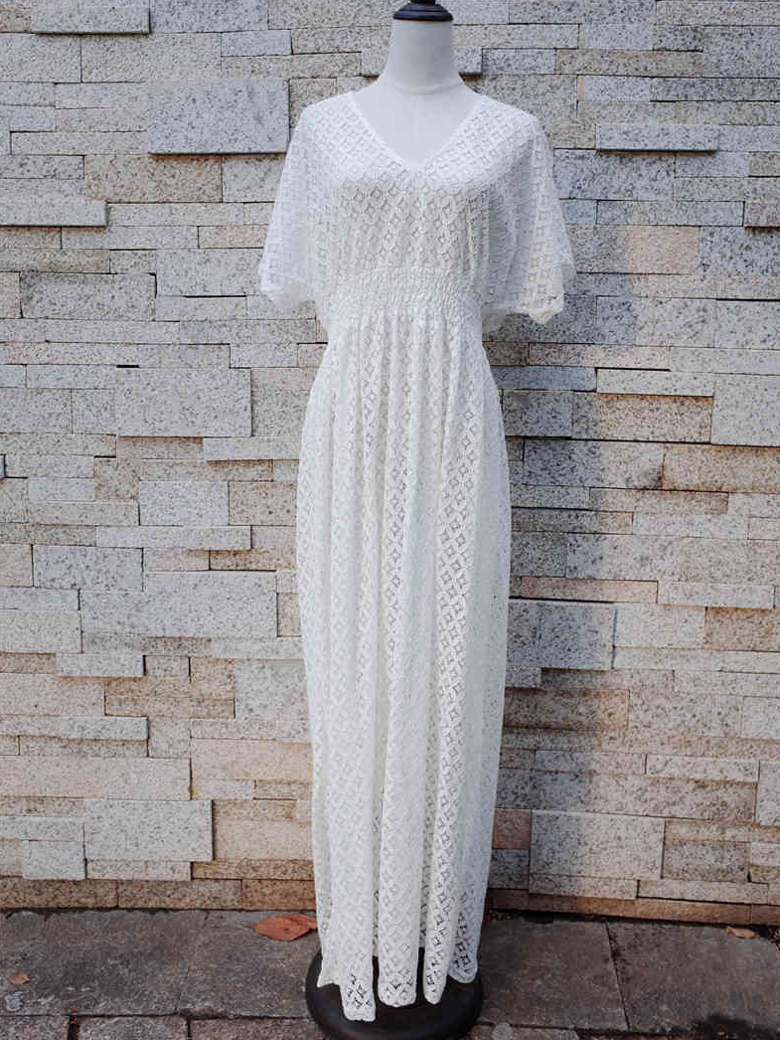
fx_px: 931
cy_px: 463
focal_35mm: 31
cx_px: 394
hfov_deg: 45.5
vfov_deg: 58.2
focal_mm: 18.3
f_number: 4
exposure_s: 1/80
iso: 100
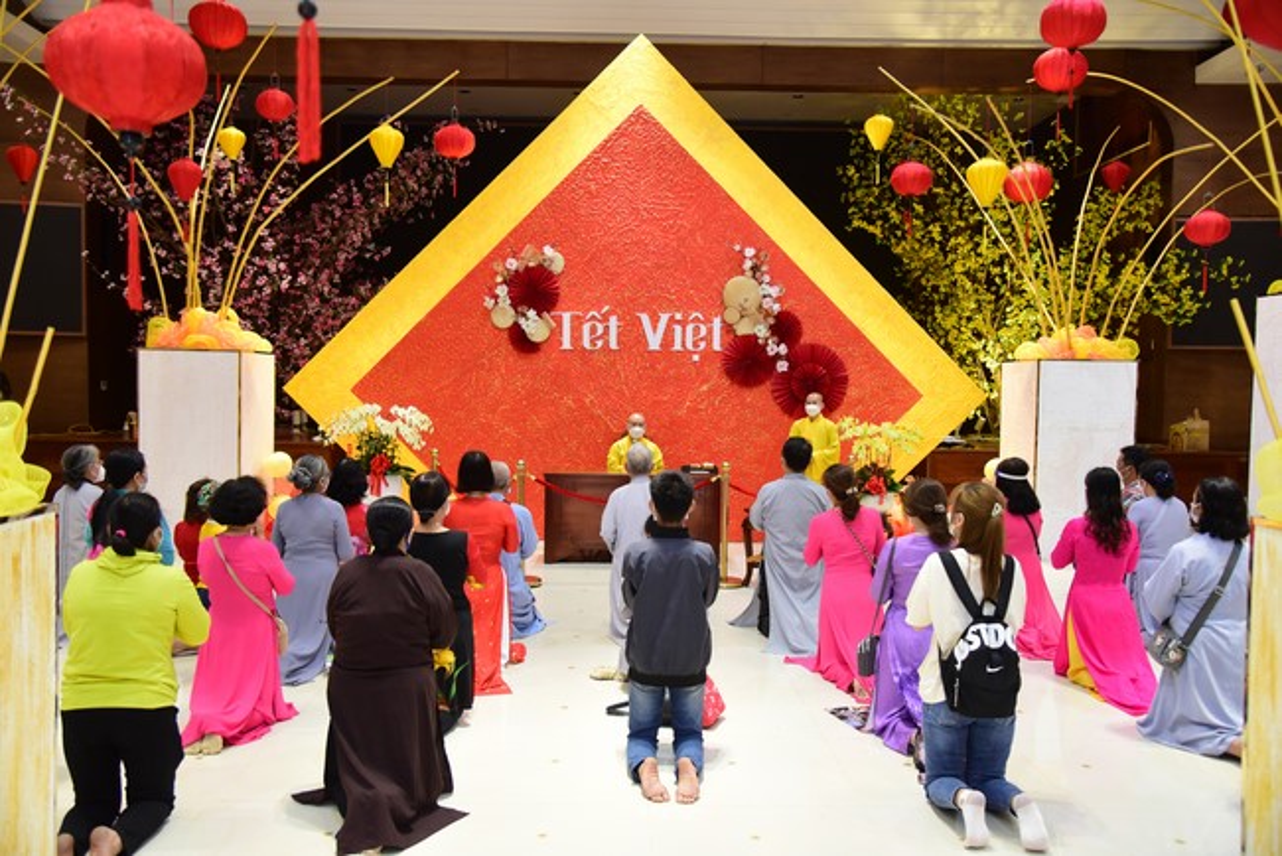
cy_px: 428
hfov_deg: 60.3
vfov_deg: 42.4
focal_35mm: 31
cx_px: 641
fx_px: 1104
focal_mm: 31
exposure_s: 1/160
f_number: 4
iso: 2500
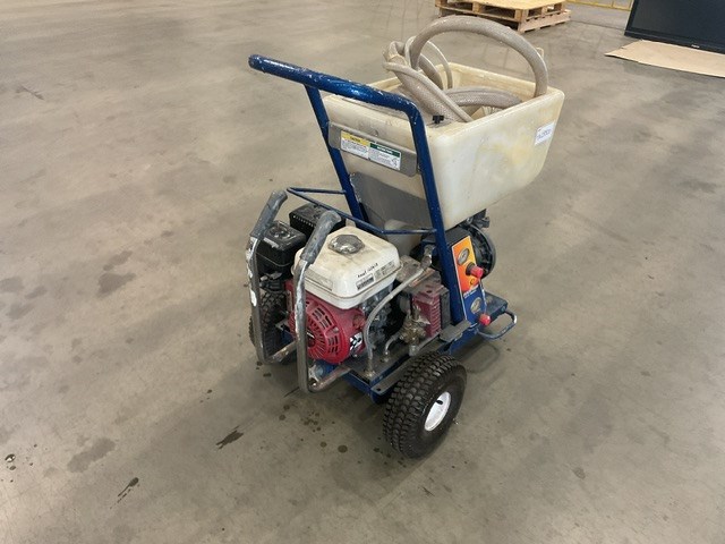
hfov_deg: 61.7
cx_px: 362
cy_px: 272
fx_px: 607
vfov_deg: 48.2
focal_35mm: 29
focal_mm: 3
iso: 250
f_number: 1.8
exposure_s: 1/60
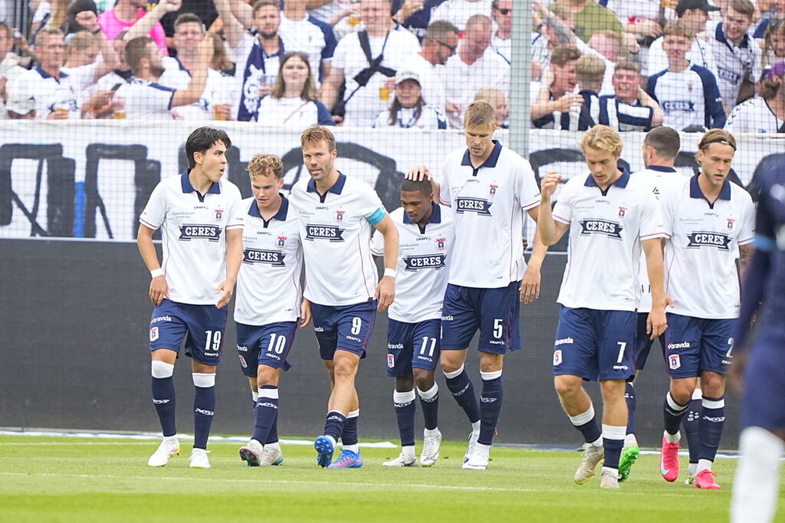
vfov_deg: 3.4
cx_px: 392
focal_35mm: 400
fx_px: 8723
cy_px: 262
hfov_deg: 5.2
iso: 1000
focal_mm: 400
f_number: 2.8
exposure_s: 1/1250
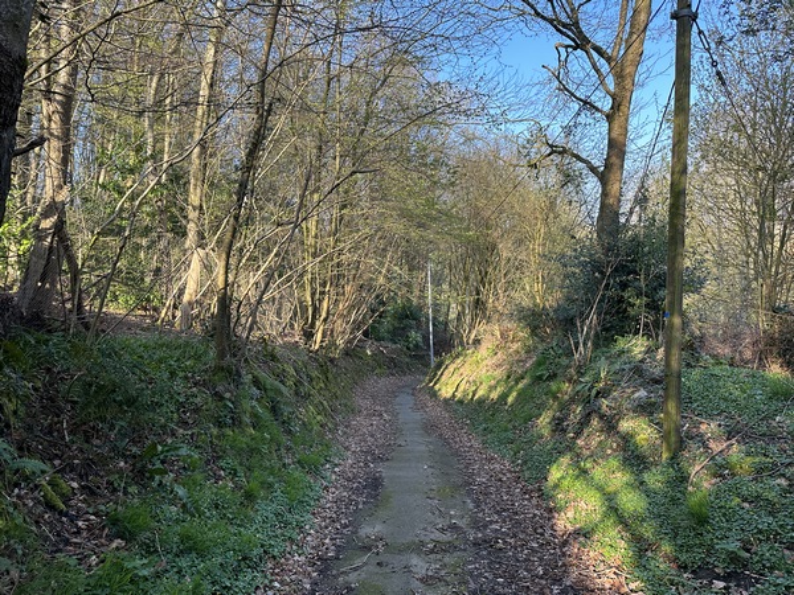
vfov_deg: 56.8
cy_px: 298
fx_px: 550
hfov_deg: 71.6
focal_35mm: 24
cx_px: 397
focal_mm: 6.86
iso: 80
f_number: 1.78
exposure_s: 1/516
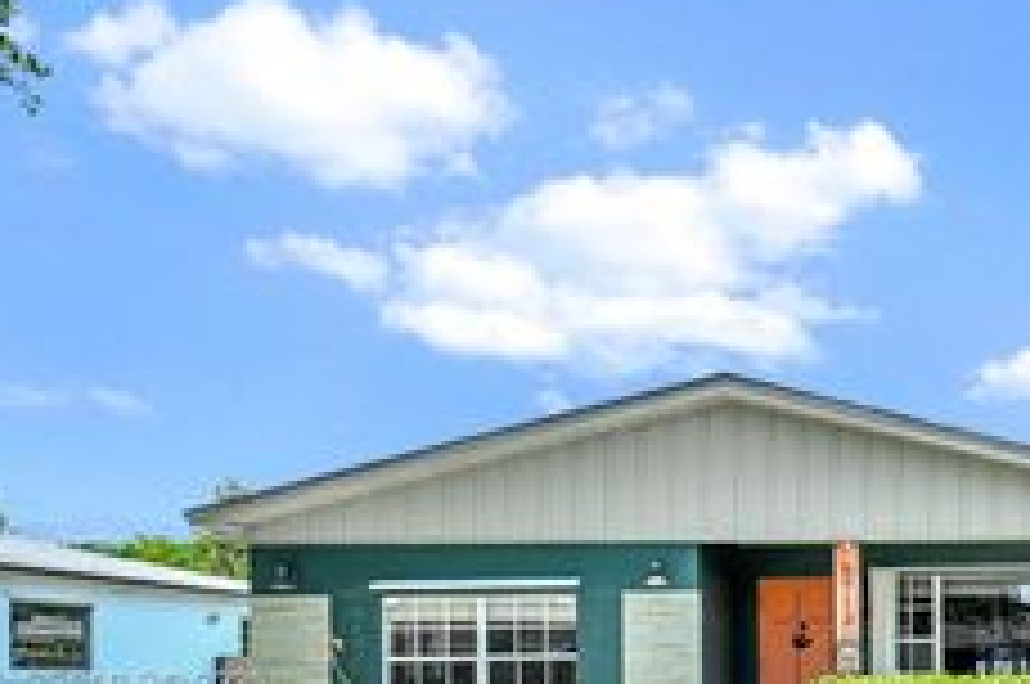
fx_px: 1031
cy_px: 686
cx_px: 954
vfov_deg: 33.5
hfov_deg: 47.0
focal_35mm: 36
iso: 100
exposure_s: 1/160
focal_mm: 16.5
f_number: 6.3
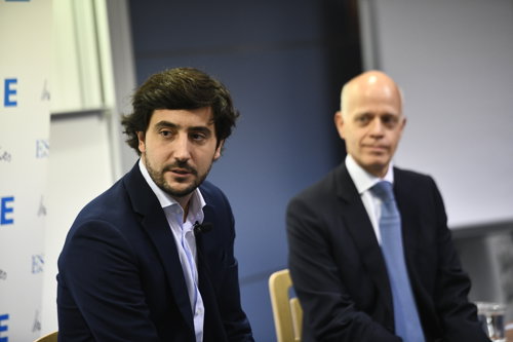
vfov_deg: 7.6
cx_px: 256
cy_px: 171
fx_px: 2564
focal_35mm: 180
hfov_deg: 11.4
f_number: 2.8
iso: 2500
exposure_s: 1/320
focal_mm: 180
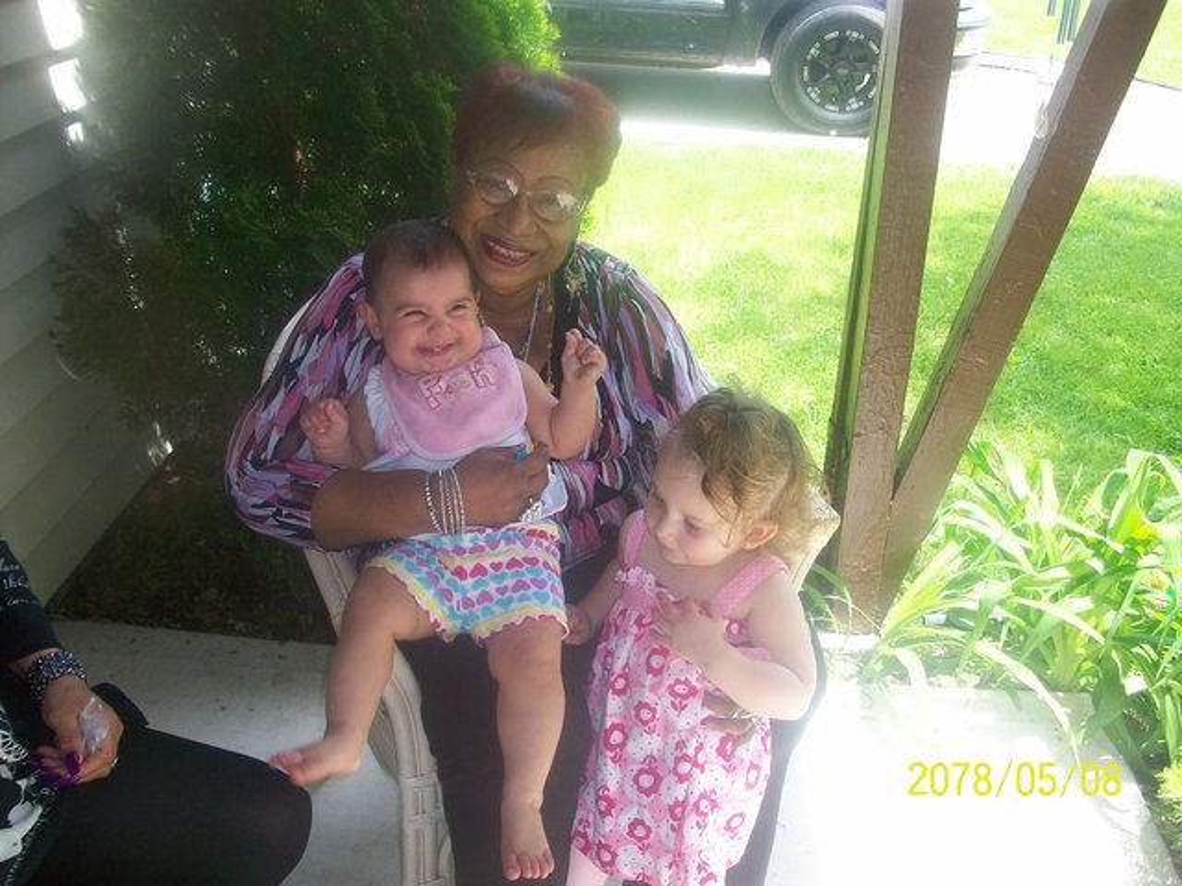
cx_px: 591
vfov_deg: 41.8
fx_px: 1161
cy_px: 443
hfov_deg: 54.0
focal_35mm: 34
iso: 80
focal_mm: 5.7
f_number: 2.8
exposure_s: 1/126
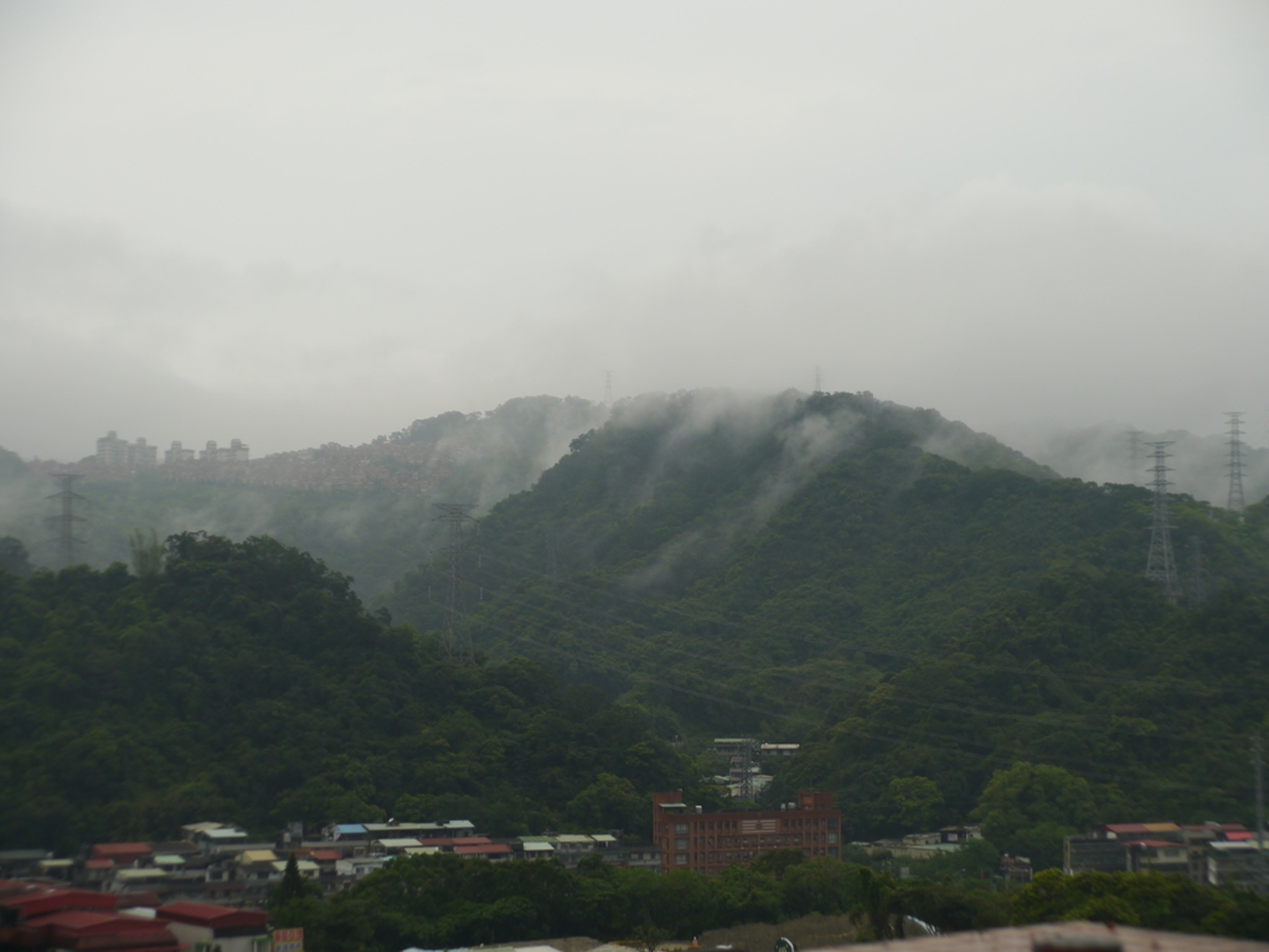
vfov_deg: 17.6
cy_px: 476
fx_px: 3080
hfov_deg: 23.3
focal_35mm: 84
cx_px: 634
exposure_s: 1/200
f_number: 6.3
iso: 160
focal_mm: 42
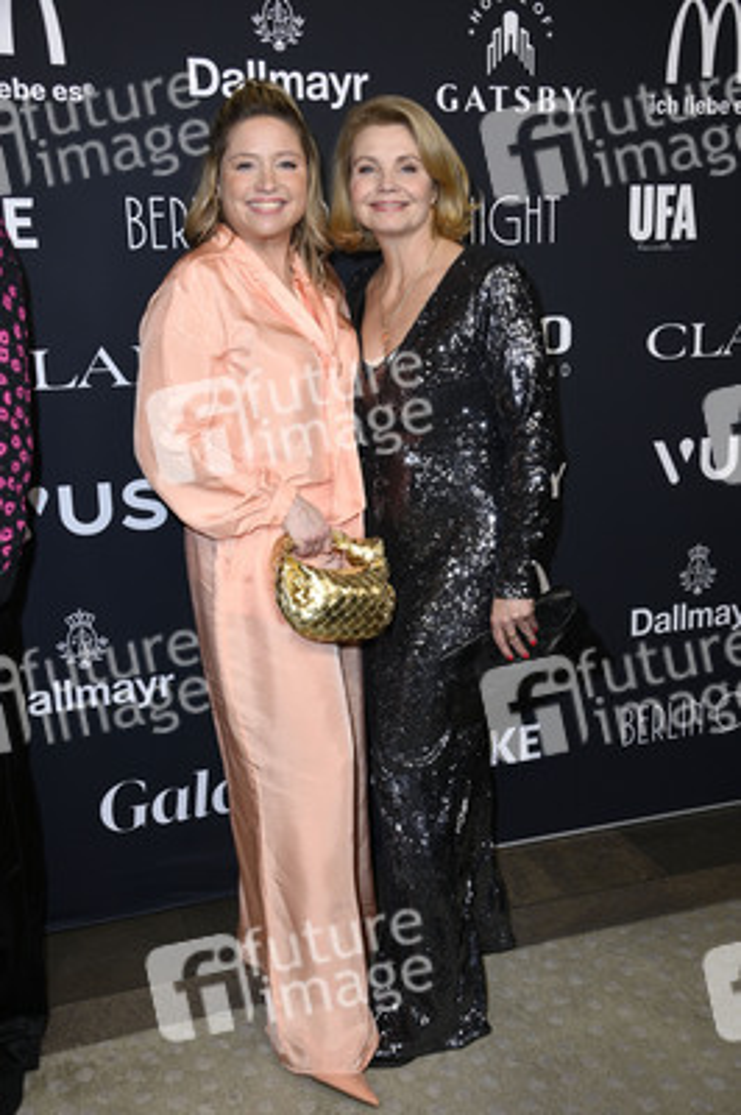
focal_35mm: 38
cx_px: 370
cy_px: 558
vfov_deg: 50.7
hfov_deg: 35.0
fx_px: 1175
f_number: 5.6
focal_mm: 38
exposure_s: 1/250
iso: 500
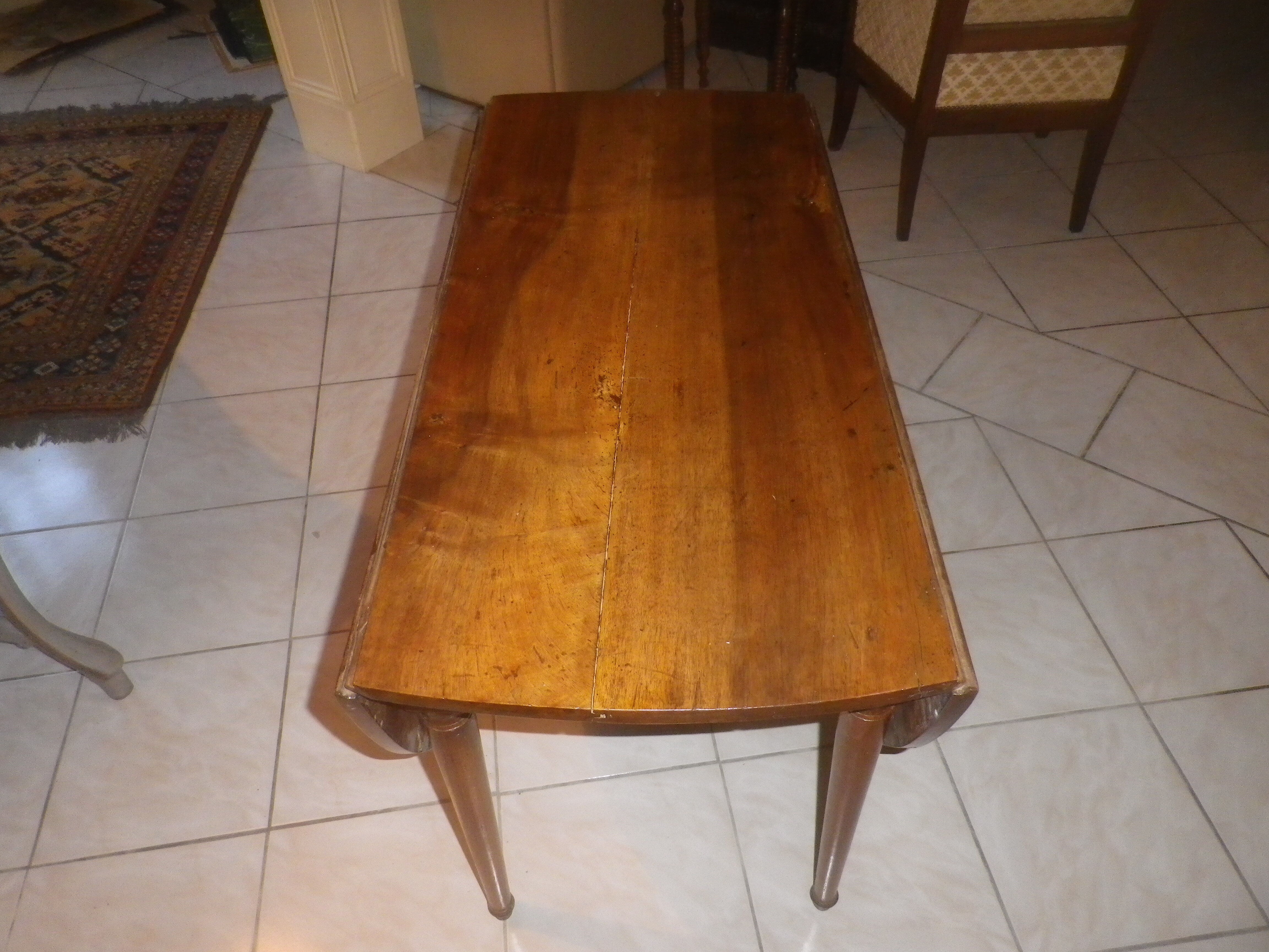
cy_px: 476
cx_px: 634
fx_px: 916
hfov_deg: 69.4
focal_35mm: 25
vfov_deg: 54.9
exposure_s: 1/50
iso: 400
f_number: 3.5
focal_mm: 4.5
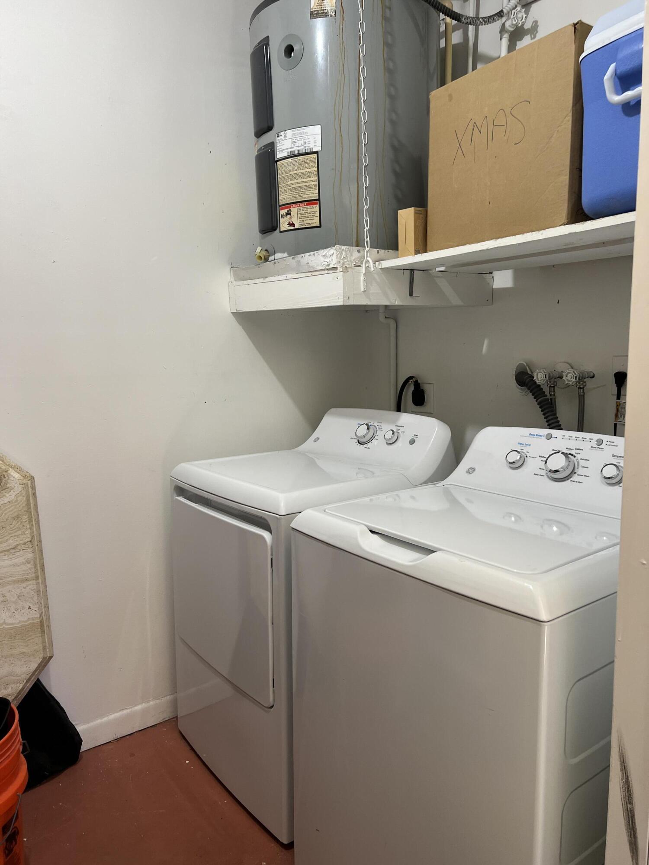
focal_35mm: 26
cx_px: 324
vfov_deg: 67.3
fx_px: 650
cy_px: 432
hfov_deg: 53.1
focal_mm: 5.7
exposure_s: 1/121
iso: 125
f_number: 1.5
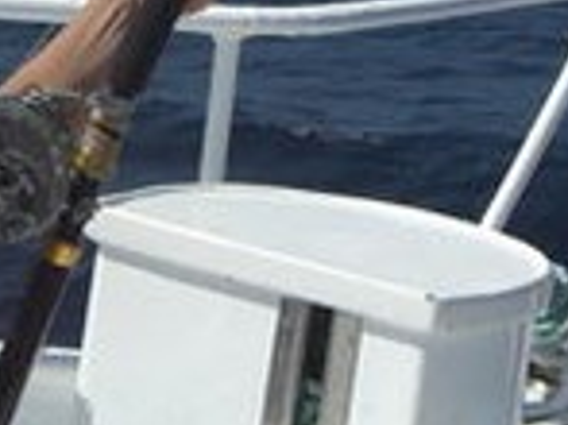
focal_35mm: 163
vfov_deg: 8.9
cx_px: 313
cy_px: -143
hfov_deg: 12.1
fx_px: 2672
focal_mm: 7.9
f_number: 8
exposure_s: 1/400
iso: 80
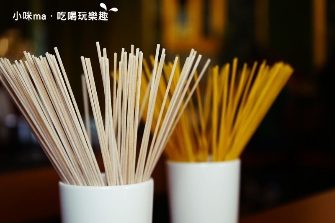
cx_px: 168
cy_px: 112
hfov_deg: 35.6
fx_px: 521
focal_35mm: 56
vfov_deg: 24.2
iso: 1600
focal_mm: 56
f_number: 5
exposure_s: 1/60
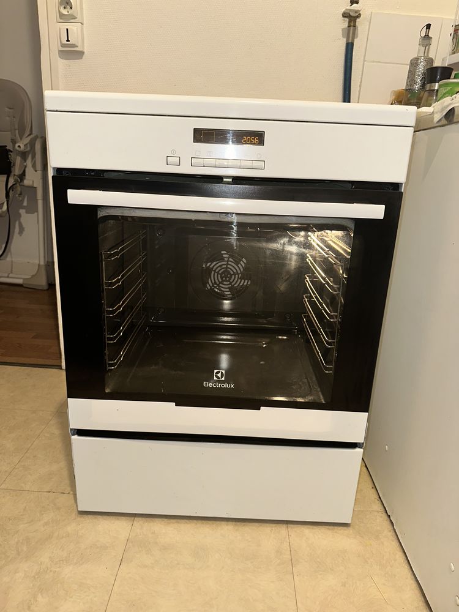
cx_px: 230
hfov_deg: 56.8
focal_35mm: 24
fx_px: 424
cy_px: 306
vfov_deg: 71.6
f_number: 1.78
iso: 50
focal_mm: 6.86
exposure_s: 1/18
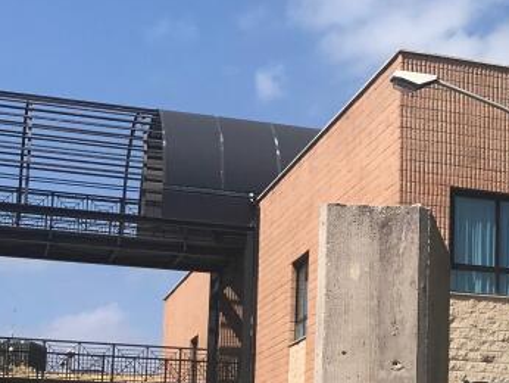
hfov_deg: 18.6
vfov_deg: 15.0
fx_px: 1427
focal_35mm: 97
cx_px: 683
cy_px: 374
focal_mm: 3.99
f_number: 1.8
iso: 20
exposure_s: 1/3425
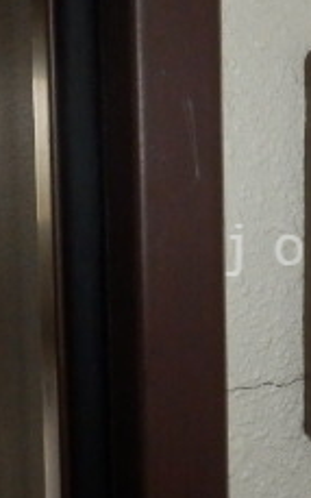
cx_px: 374
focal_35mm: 71
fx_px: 963
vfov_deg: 29.0
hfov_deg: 17.5
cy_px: 250
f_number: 7.9
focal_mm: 4.2
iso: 640
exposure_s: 1/30
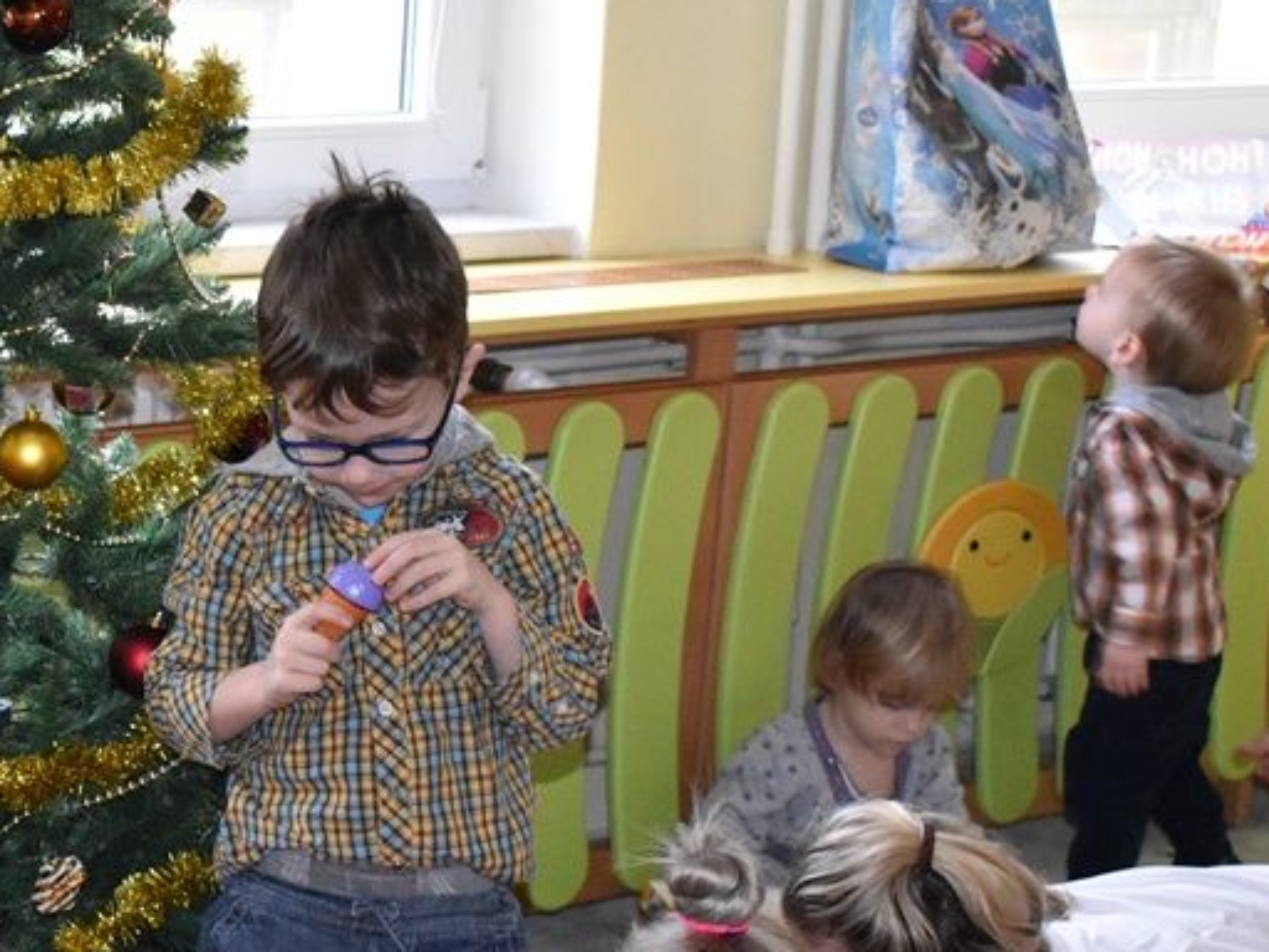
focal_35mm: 98
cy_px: 636
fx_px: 3593
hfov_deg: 19.5
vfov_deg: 15.1
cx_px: 35
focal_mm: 34
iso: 5000
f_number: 6.3
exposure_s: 1/60
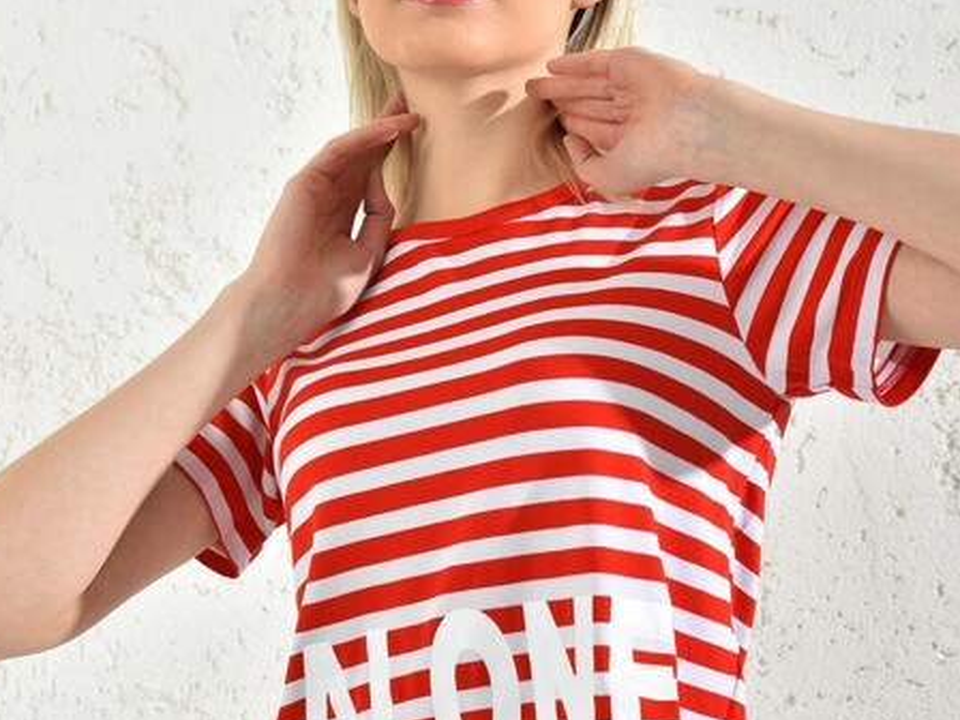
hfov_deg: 26.3
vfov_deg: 19.9
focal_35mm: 74
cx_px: 508
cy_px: 403
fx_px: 2052
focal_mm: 46
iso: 100
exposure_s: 1/160
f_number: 7.1
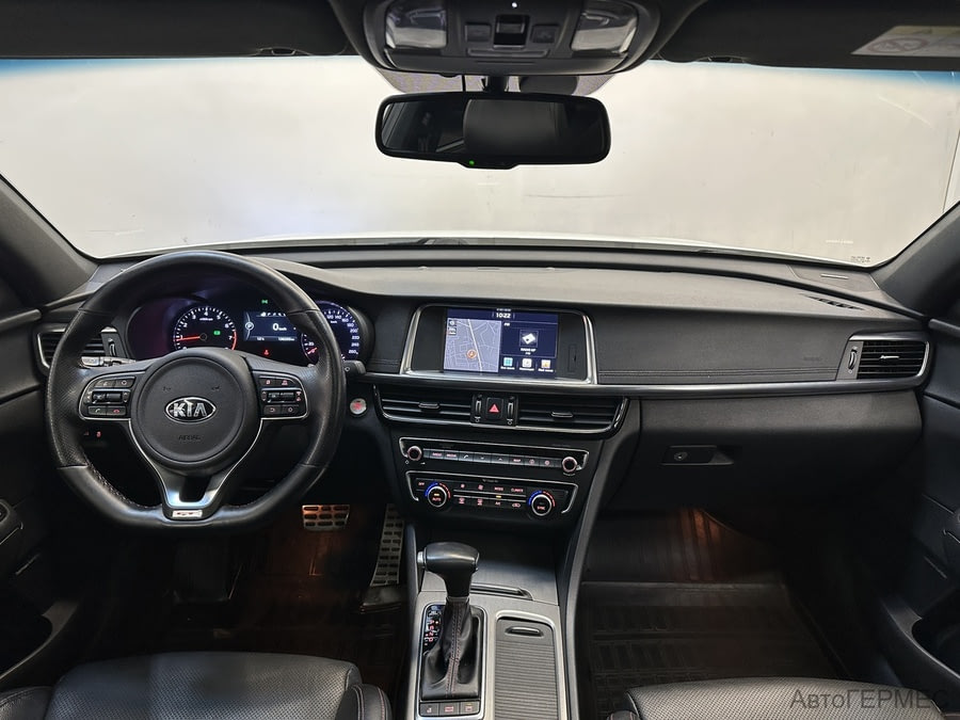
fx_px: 666
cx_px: 480
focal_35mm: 24
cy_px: 360
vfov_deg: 56.8
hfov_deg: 71.6
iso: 200
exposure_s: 1/50
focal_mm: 6.86
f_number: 1.78
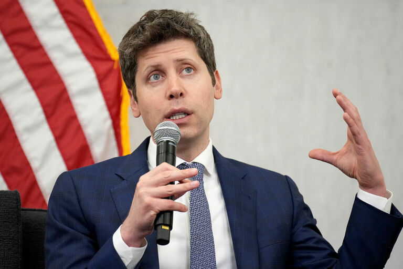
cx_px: 202
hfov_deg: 7.3
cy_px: 134
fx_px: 3157
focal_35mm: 282
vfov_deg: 4.9
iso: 3200
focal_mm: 188
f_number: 2.8
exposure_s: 1/500
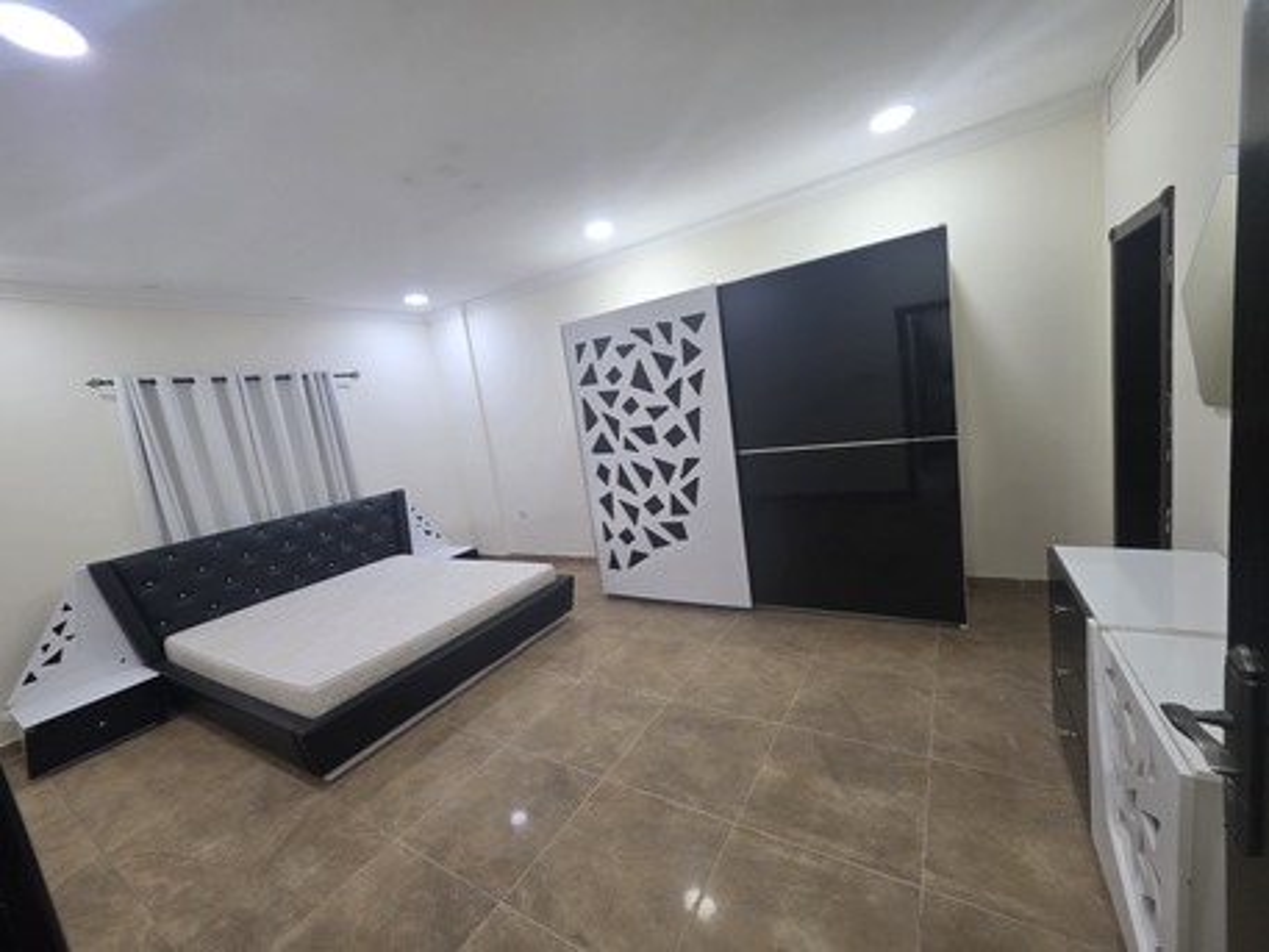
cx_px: 634
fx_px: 477
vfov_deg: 89.9
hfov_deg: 106.2
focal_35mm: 13
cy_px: 476
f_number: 1.9
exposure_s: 1/100
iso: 160
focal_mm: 2.2
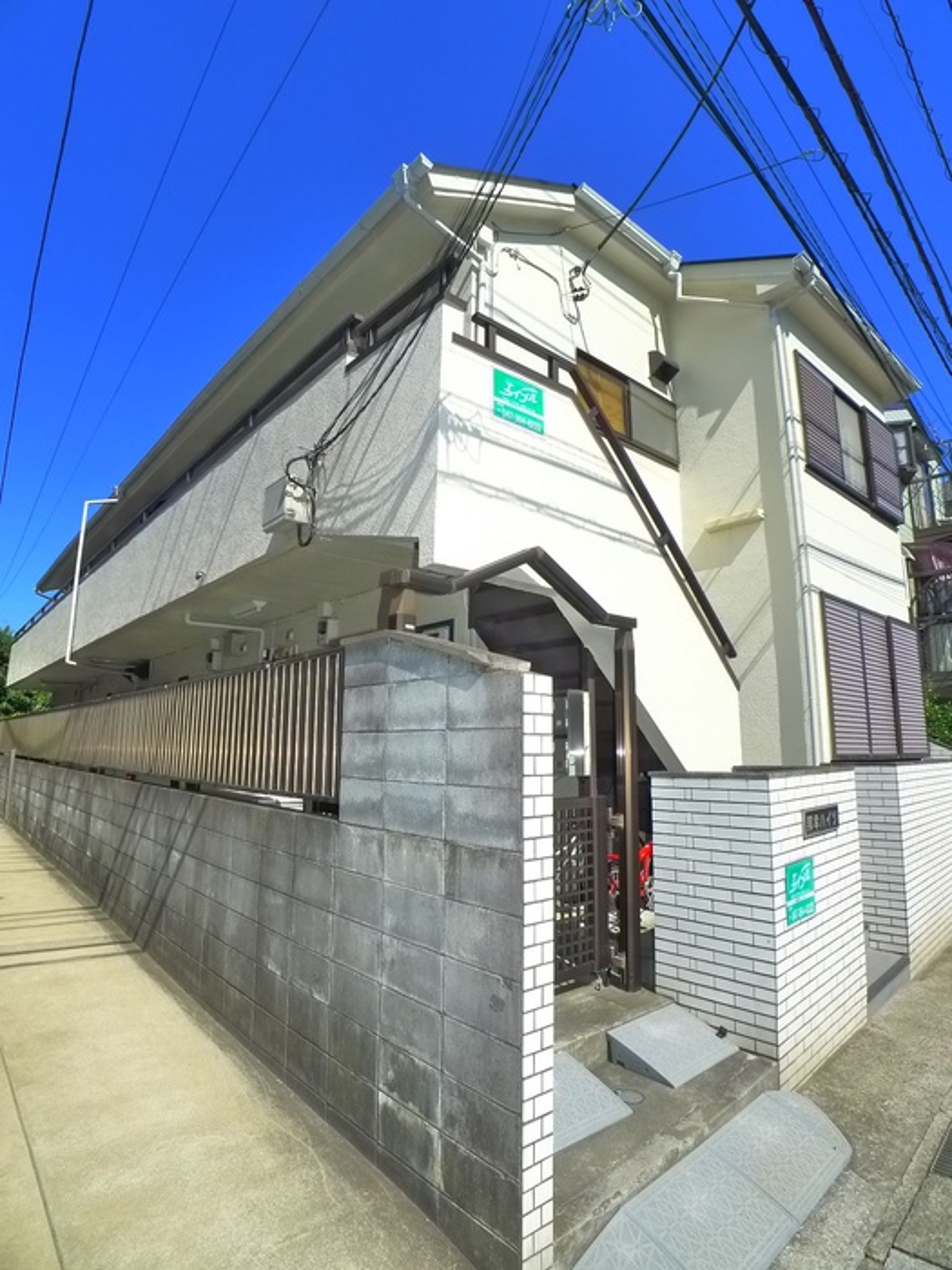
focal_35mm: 24
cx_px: 476
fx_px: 880
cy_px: 635
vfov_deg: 71.6
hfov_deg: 56.8
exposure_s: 1/800
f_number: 4
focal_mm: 5.1
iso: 400
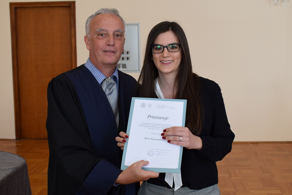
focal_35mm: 32
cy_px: 98
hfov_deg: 59.5
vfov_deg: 41.7
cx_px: 146
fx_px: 255
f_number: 5.6
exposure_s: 1/125
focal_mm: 21
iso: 400
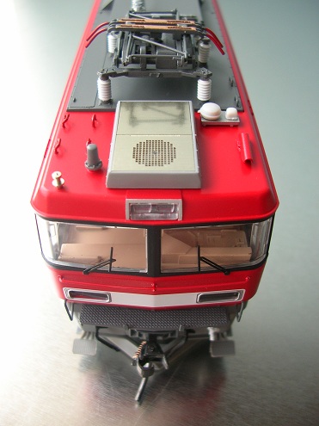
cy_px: 213
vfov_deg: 52.6
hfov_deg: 40.7
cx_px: 160
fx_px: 430
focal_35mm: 35
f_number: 2.8
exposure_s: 1/68
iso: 50
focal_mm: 5.8
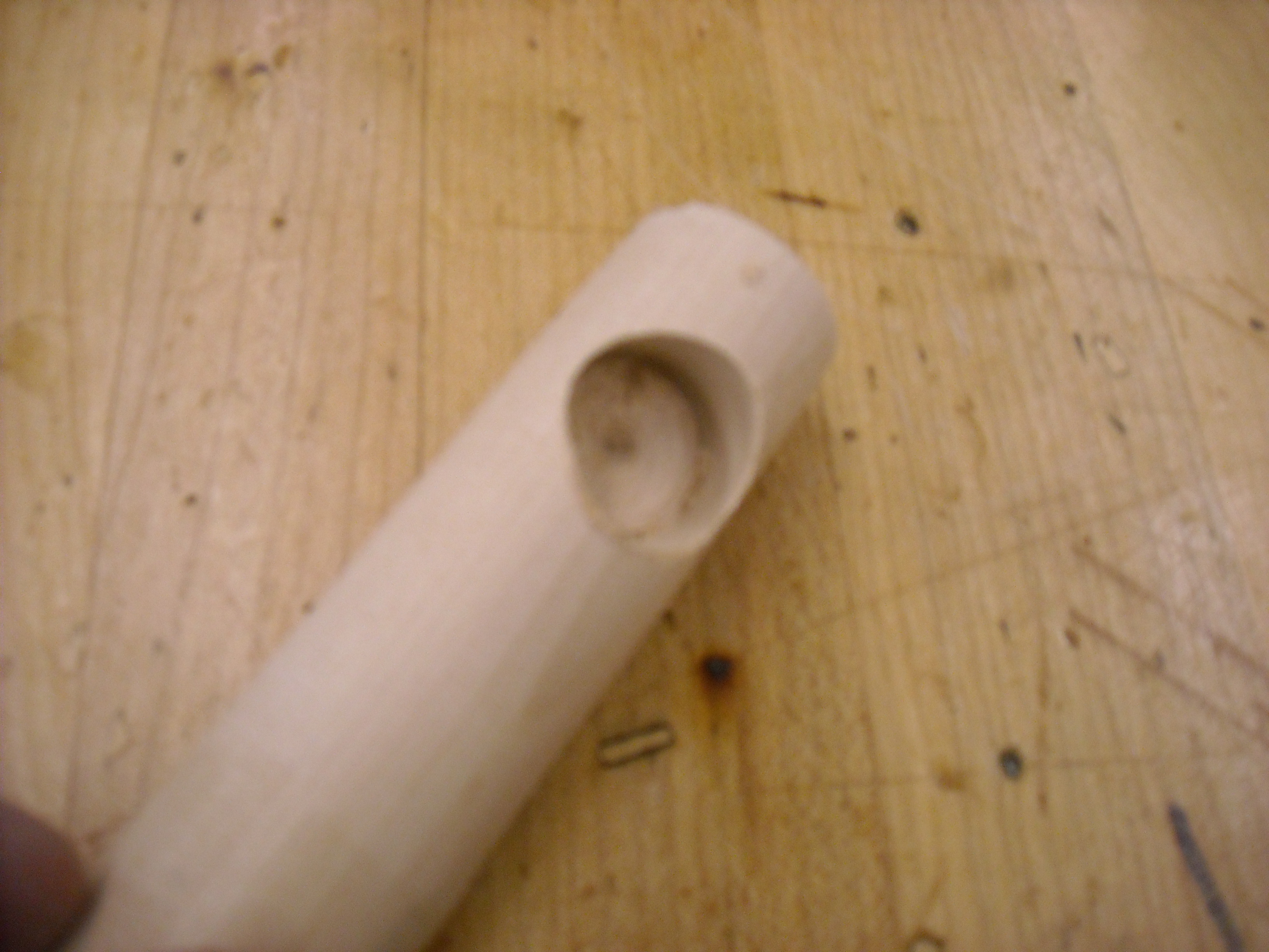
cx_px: 634
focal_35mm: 35
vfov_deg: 40.7
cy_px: 476
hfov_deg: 52.6
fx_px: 1283
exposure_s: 1/60
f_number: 2.8
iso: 282
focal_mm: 5.7
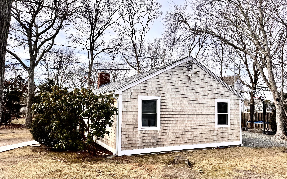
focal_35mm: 26
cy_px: 101
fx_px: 203
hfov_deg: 70.4
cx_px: 146
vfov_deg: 47.5
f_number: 1.78
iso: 80
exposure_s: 1/3597
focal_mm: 6.76
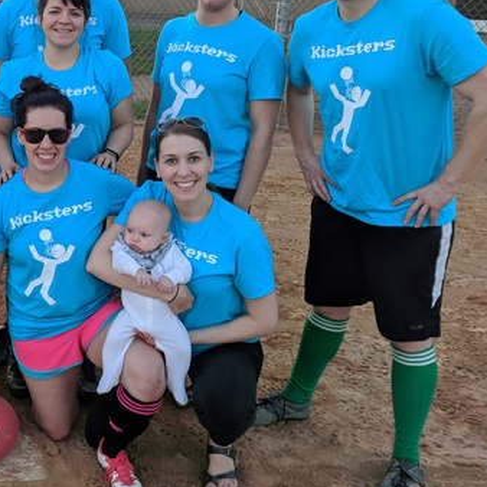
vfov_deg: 34.5
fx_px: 780
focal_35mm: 49
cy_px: 179
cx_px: -20
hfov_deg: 31.6
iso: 61
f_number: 2
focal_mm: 4.67
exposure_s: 1/124
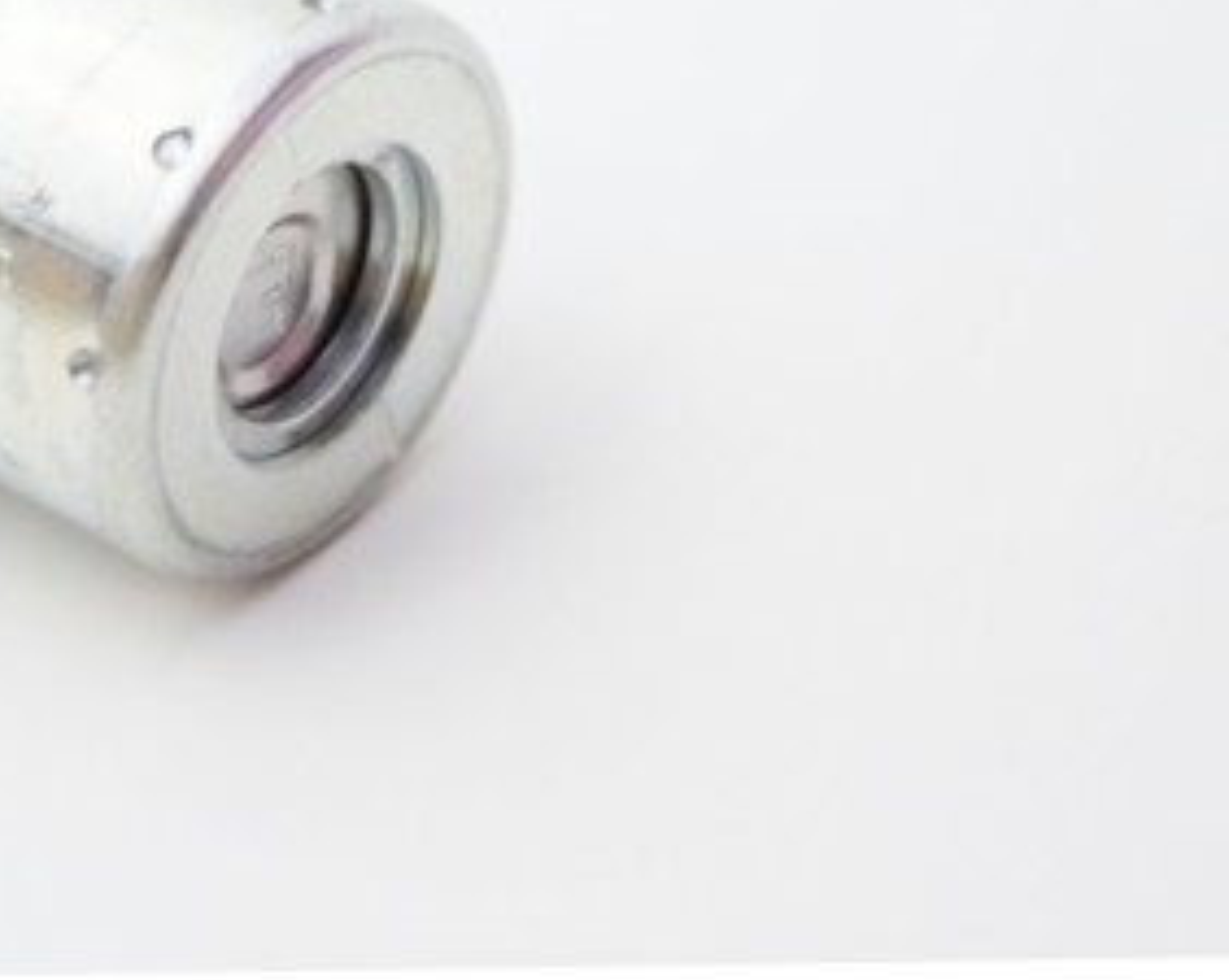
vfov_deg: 8.7
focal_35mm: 176
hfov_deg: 10.8
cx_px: -87
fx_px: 6398
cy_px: 68
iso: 1000
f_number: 5.6
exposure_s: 1/60
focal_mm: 55
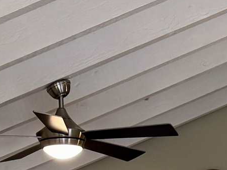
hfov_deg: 12.2
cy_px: 489
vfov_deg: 8.0
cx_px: 137
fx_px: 1062
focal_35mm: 162
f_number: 1.78
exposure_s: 1/120
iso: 100
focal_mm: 6.76
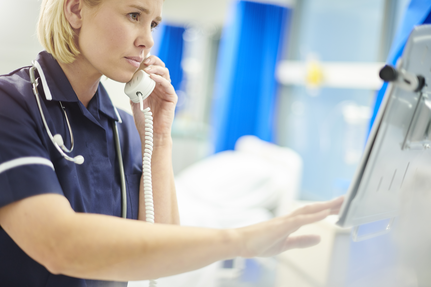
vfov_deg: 27.0
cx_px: 216
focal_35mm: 50
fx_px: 599
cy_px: 144
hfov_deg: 39.6
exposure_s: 1/200
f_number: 1.8
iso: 640
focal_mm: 50
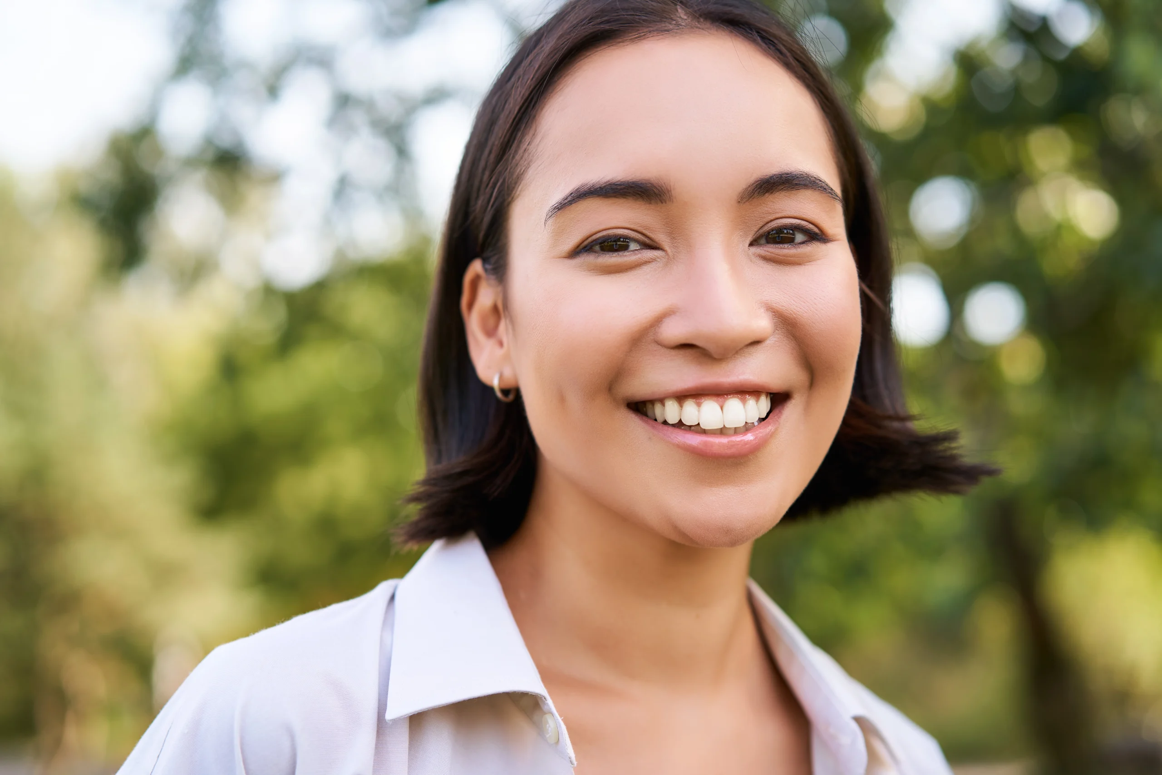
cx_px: 581
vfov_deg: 24.6
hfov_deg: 36.2
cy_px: 388
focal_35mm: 55
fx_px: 1775
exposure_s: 1/500
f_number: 2.5
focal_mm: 55
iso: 100
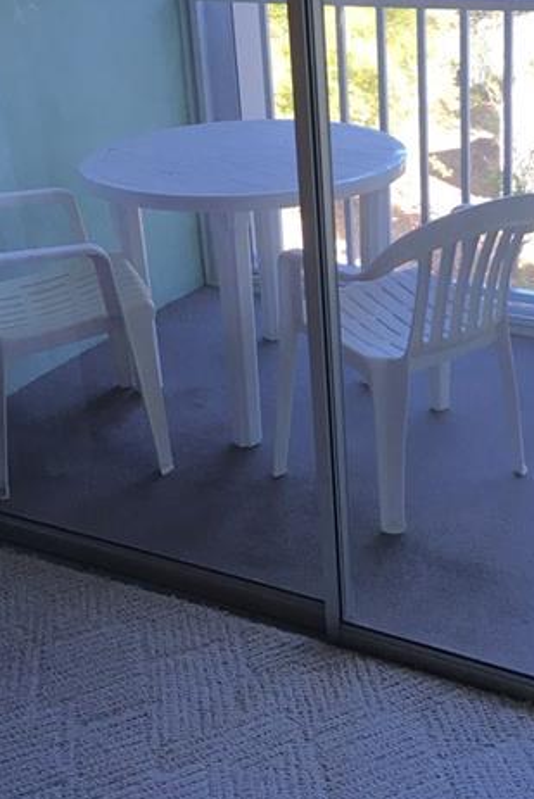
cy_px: 259
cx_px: 401
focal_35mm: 50
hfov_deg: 26.7
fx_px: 1112
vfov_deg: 39.1
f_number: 2.2
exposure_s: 1/30
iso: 25
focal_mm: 4.15
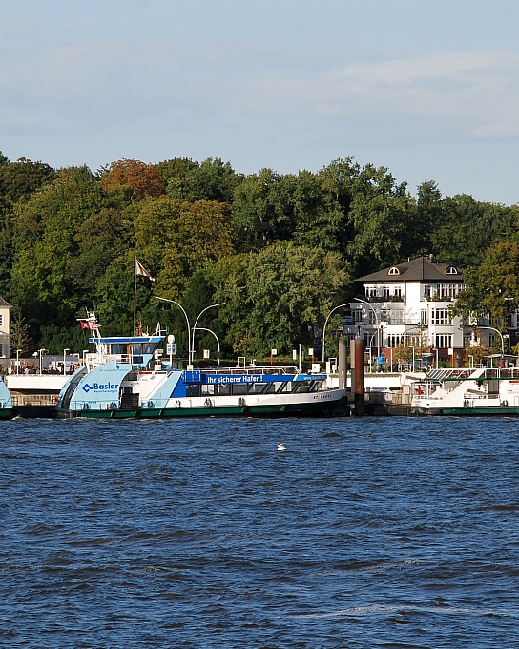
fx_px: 4276
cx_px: 184
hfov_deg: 6.9
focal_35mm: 223
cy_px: 323
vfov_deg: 8.7
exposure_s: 1/250
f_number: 10
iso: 180
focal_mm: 105
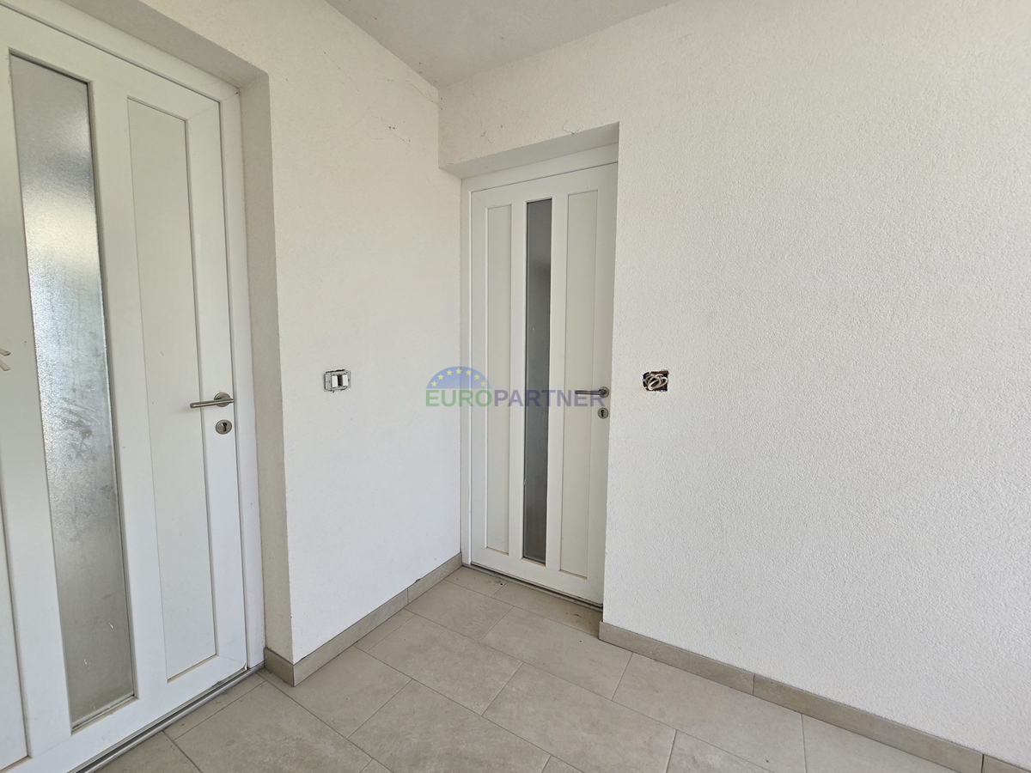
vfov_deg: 89.9
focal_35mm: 13
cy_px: 386
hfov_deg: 106.2
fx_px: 387
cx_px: 516
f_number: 2.2
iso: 125
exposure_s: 1/359
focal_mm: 2.2
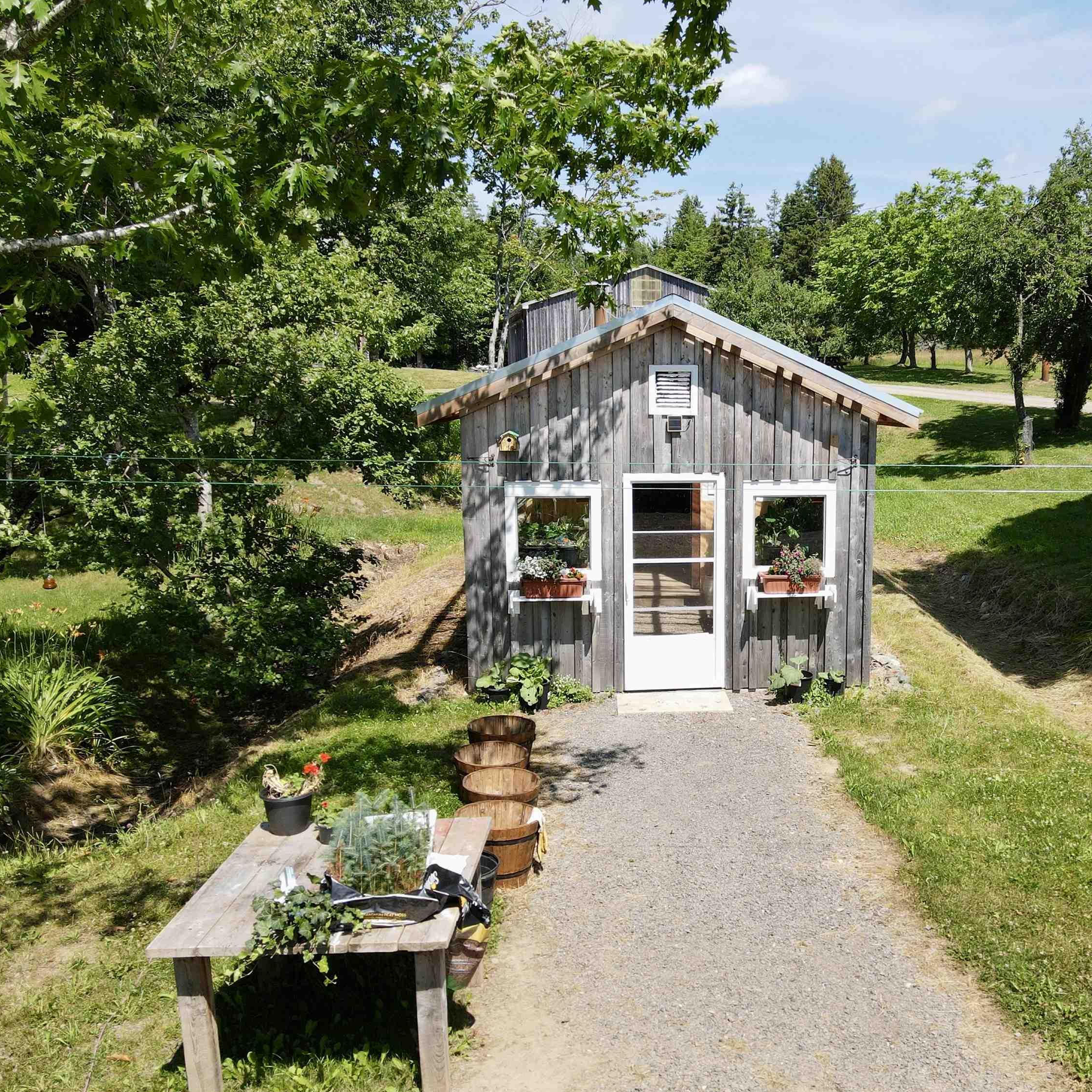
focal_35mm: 29
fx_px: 1035
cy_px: 544
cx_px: 728
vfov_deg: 55.6
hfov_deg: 54.5
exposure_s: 1/400
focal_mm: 4.5
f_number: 2.8
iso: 100
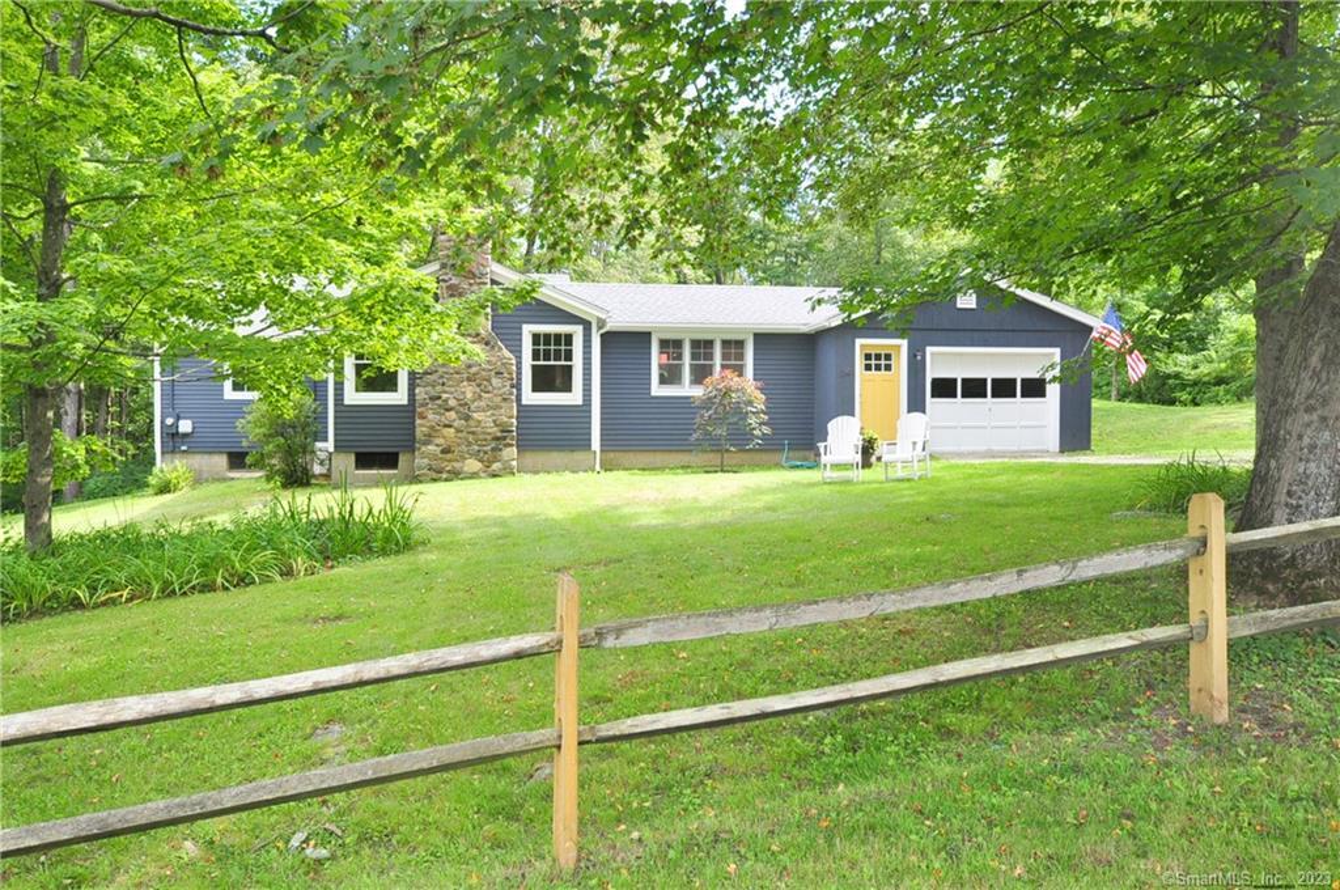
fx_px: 1004
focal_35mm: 27
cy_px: 445
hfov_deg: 67.4
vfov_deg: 47.8
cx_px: 670
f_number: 9
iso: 320
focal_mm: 18
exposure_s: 1/100
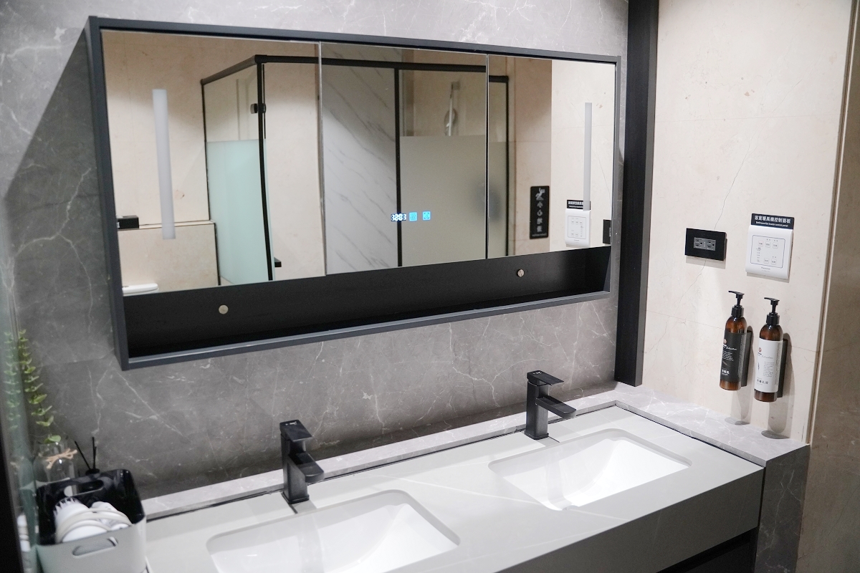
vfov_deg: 46.4
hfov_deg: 65.5
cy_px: 286
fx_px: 669
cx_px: 430
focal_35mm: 28
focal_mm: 28
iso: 2500
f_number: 2.8
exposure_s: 1/160
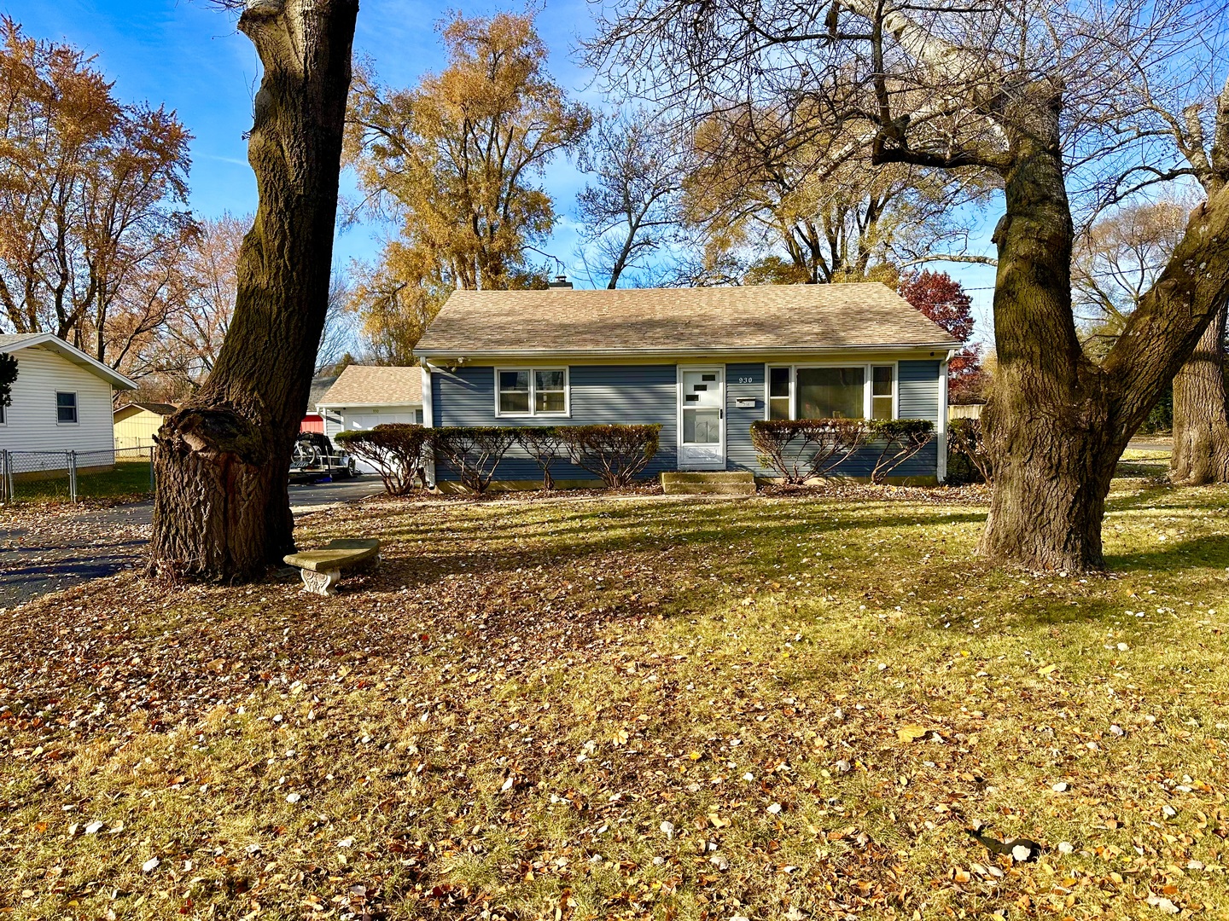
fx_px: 852
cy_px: 460
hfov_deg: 71.6
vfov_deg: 56.8
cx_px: 614
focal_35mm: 24
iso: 80
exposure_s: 1/2203
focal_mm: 6.86
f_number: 1.78
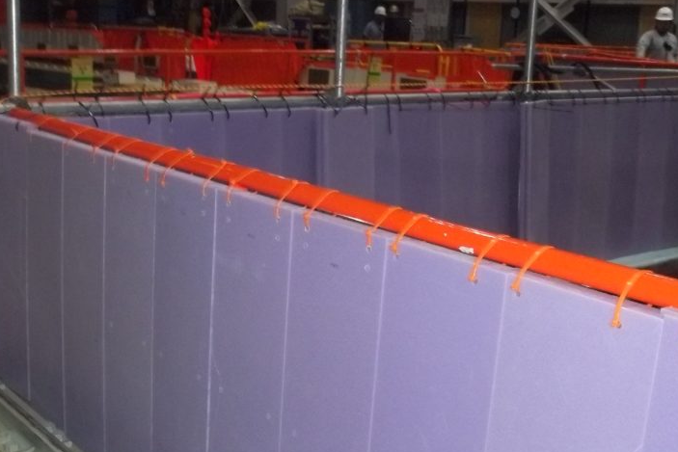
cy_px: 273
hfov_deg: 39.5
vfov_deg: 26.9
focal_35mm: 50
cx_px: 304
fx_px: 942
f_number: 3.3
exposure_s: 1/30
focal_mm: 5.9
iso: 320
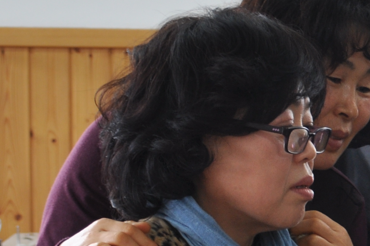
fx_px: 1551
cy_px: 216
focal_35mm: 151
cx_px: 536
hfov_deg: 13.0
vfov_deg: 9.0
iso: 220
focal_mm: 26
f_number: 5.6
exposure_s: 1/30
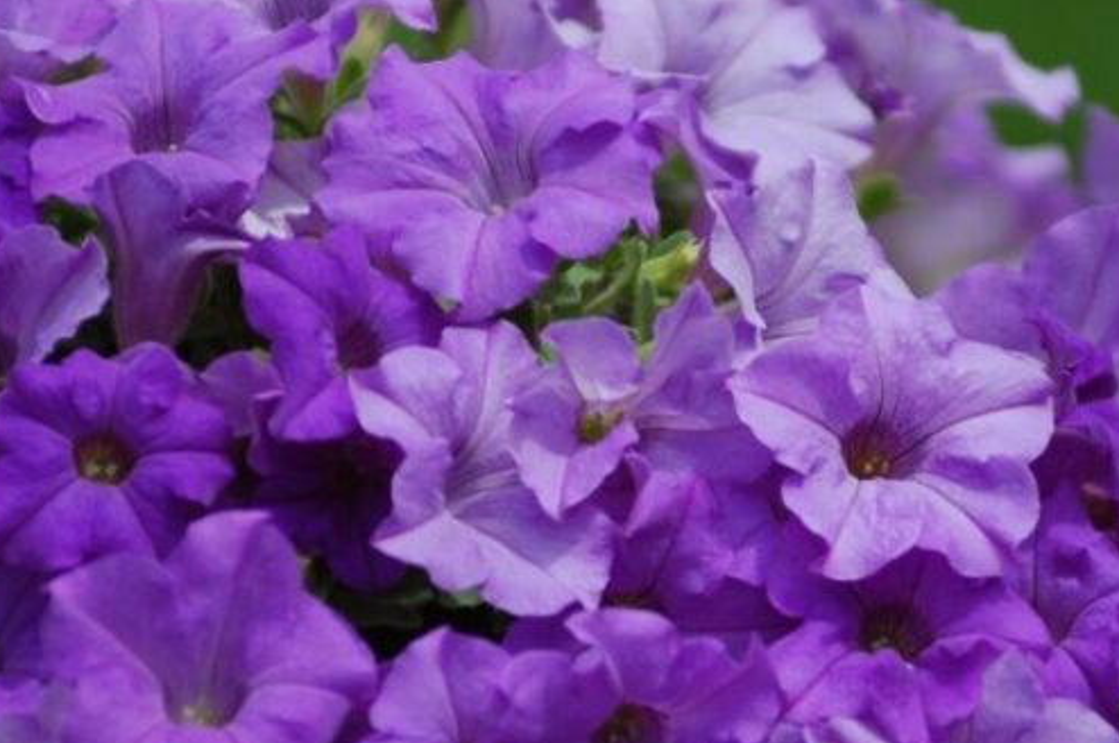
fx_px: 16359
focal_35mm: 527
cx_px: 699
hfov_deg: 3.9
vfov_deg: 2.6
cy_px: 560
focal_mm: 200
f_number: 2.8
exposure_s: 1/2500
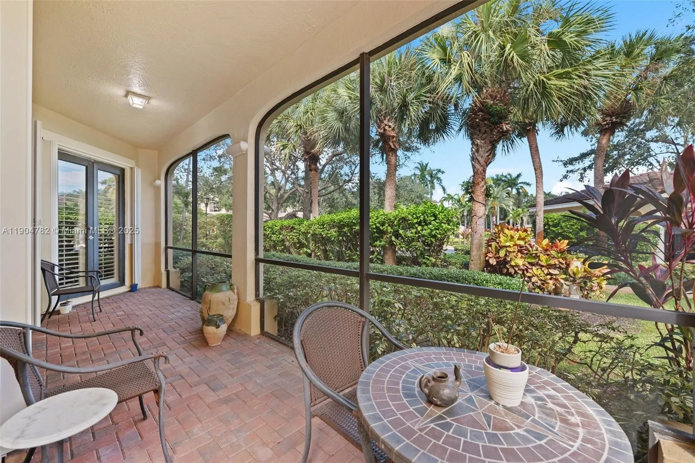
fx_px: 270
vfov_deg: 81.2
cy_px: 232
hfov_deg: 104.2
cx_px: 348
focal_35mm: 14
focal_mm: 14
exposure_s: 1/30
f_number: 2.8
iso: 100
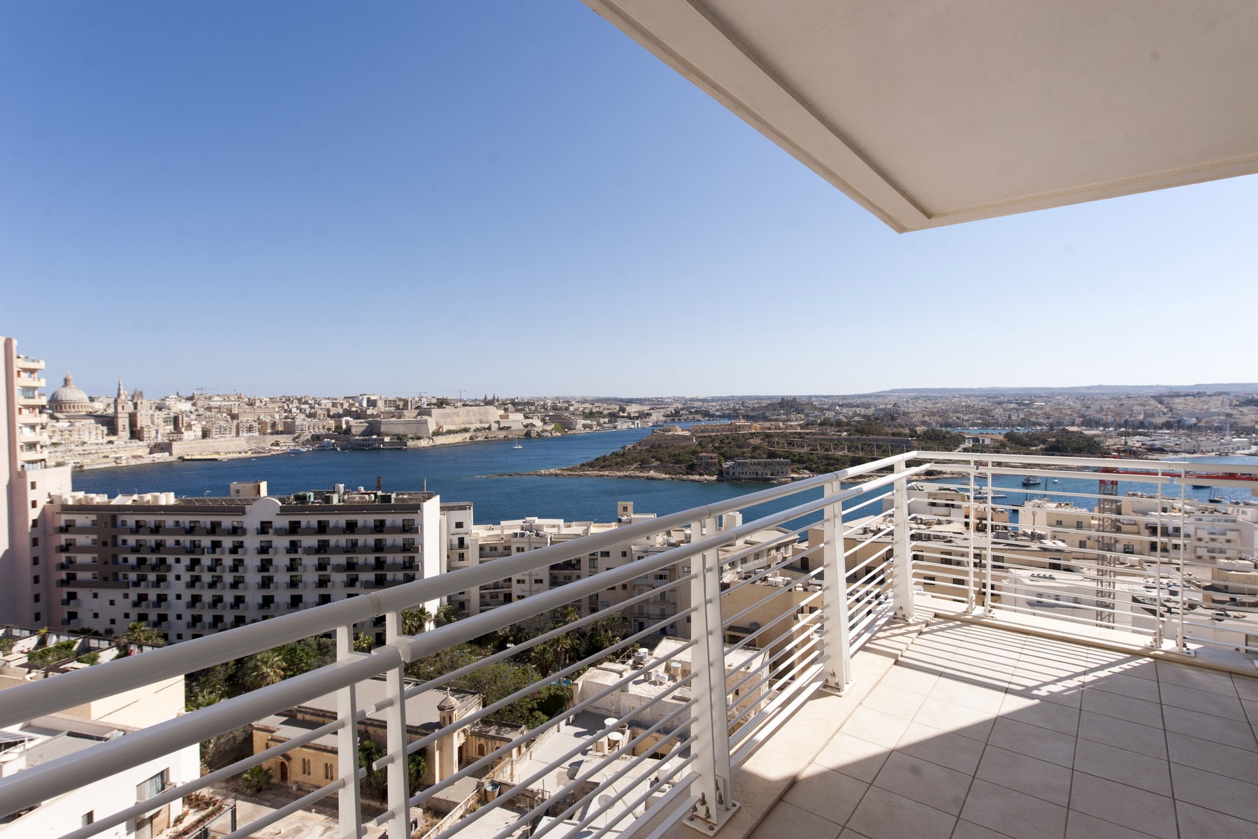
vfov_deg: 64.6
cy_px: 420
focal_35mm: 19
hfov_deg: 86.9
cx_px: 629
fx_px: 664
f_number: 8
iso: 200
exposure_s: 1/1000
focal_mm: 19
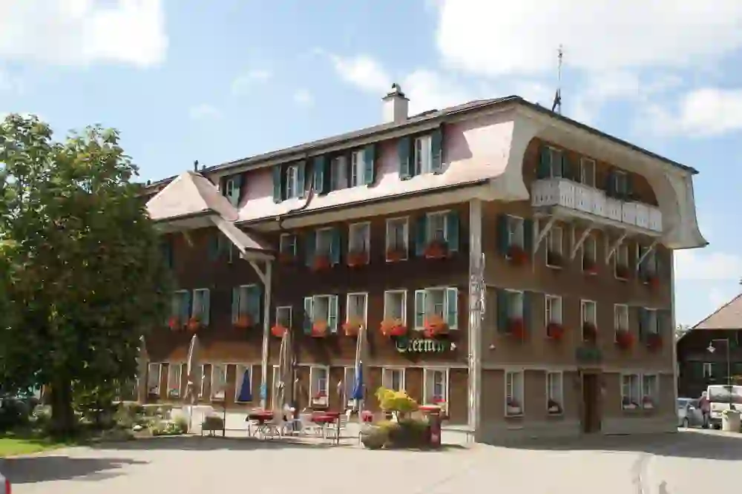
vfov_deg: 31.9
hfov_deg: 46.4
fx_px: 865
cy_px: 247
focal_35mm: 42
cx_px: 371
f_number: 10
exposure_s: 1/80
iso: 100
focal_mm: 28
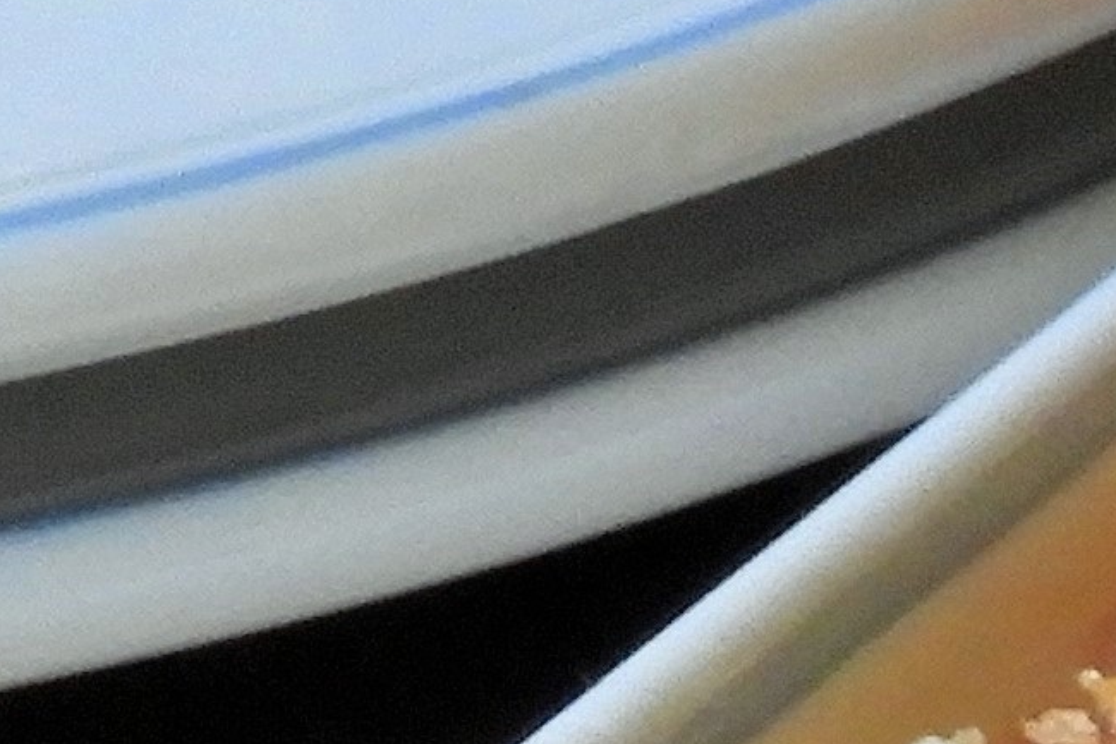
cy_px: 318
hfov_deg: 1.5
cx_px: 3209
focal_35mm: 1410
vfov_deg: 1.0
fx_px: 43696
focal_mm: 30.5
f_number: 5.2
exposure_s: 1/50
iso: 400
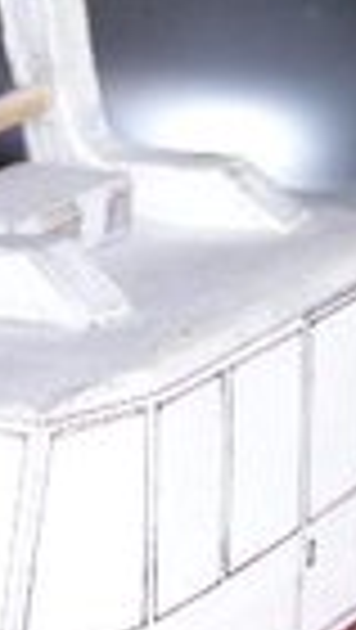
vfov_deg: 10.0
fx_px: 3599
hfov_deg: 5.7
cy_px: 270
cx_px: 77
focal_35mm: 215
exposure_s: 1/80
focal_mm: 11.5
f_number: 3.2
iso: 140
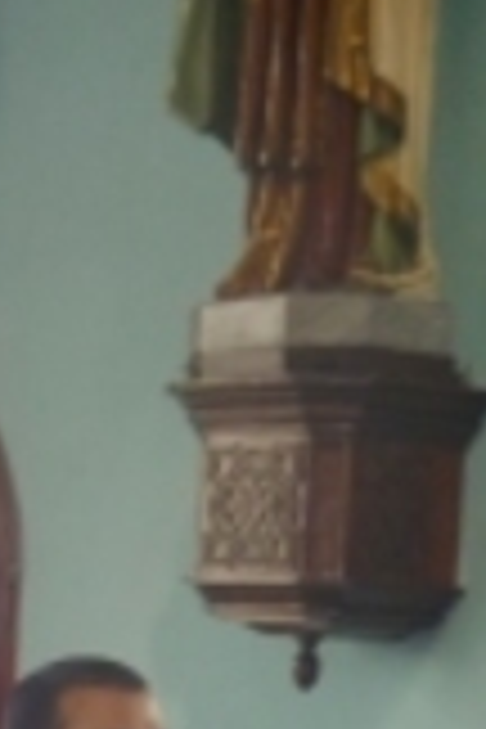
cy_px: 918
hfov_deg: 9.6
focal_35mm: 136
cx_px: -351
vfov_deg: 14.5
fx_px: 2754
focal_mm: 5.5
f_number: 2.8
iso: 100
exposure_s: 1/30
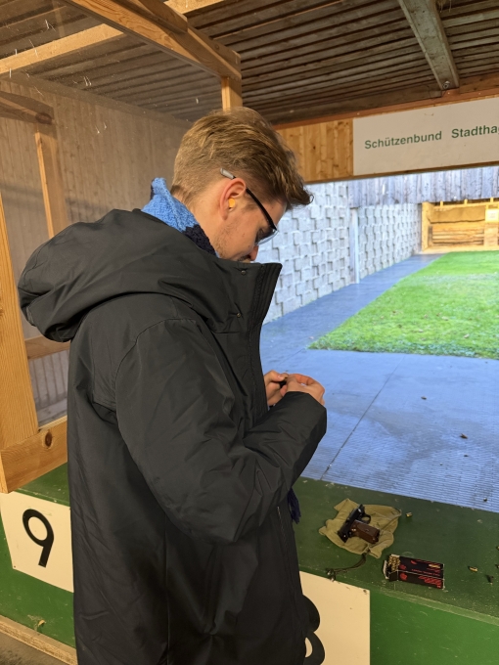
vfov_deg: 71.6
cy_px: 332
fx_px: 461
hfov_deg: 56.8
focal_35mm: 24
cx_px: 250
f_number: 1.78
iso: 500
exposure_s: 1/50
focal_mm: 6.76
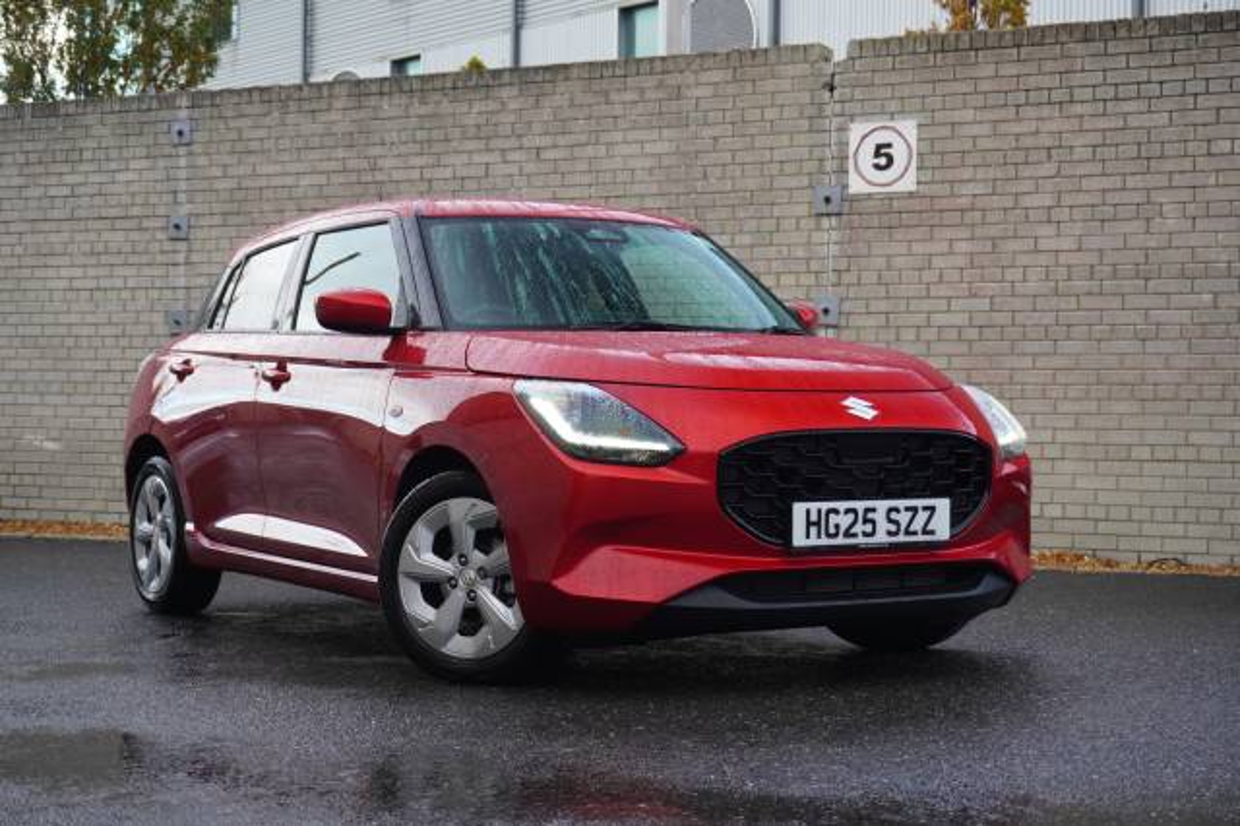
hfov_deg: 34.2
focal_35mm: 58
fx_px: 2014
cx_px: 620
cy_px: 413
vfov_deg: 23.2
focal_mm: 39
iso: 640
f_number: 5.6
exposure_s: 1/160
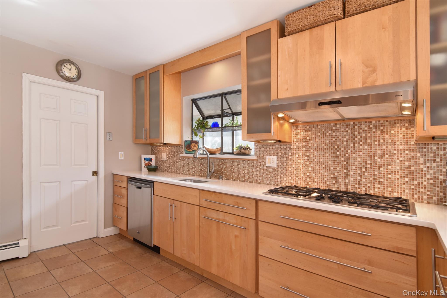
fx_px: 205
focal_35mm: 16
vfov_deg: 72.0
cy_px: 149
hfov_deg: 95.0
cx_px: 224
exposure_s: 1/100
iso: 640
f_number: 11
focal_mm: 11
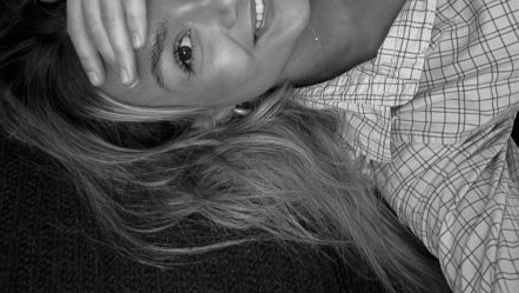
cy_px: 35
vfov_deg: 33.1
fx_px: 468
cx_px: 257
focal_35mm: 34
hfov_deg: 58.0
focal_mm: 2.69
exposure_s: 1/14
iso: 1250
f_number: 1.9
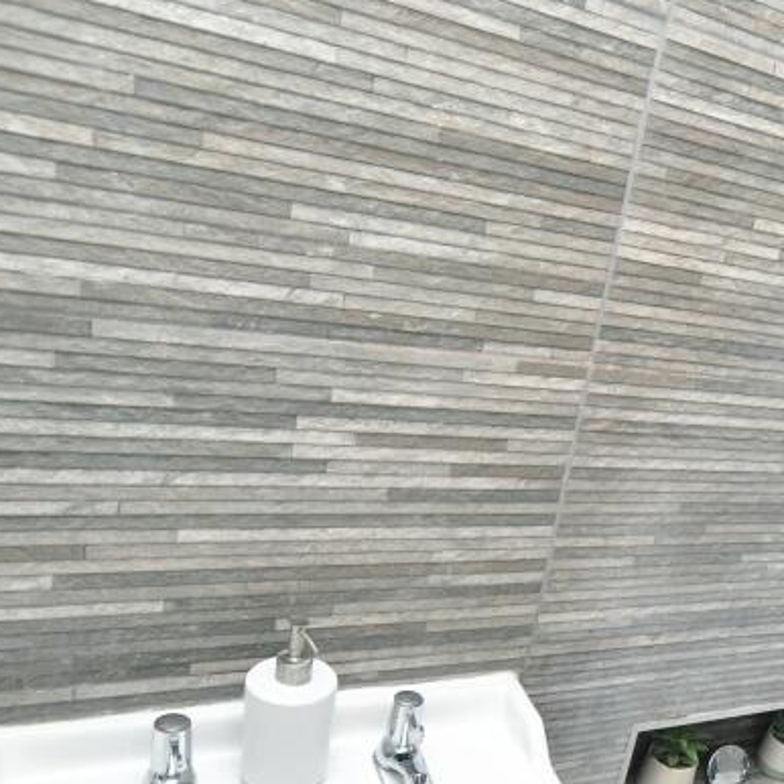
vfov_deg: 44.3
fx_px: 951
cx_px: 816
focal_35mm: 37
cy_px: 504
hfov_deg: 38.7
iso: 800
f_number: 4.5
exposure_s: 1/60
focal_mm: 11
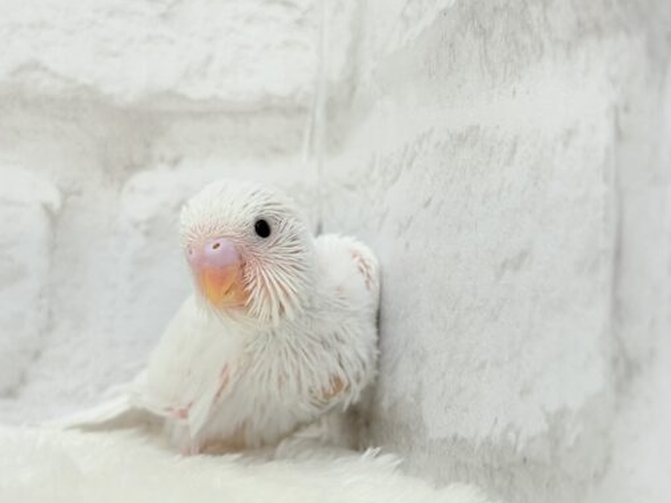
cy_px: 275
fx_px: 1279
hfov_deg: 29.4
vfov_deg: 22.2
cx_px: 329
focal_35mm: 66
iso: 32
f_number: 1.6
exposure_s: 1/50
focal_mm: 5.96
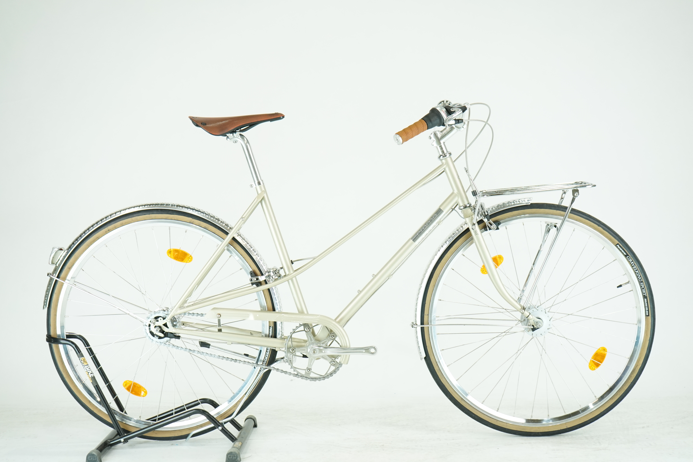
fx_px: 1059
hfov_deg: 36.2
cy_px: 231
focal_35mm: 55
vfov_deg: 24.6
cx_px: 346
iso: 1600
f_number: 5.6
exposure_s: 1/200
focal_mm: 55
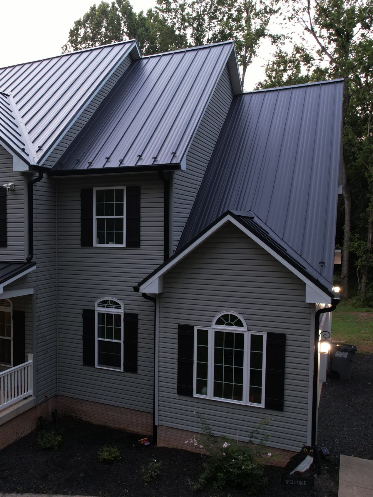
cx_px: 80
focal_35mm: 32
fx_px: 460
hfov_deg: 42.4
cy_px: 247
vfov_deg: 56.8
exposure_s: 1/15
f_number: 2.8
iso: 250
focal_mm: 8.38
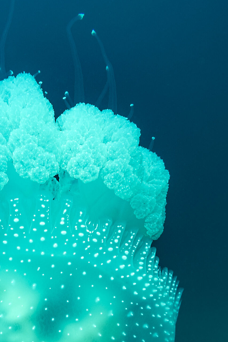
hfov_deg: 29.2
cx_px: 47
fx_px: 428
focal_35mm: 45
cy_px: 256
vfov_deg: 42.3
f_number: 4
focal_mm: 8.8
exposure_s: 1/125
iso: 125
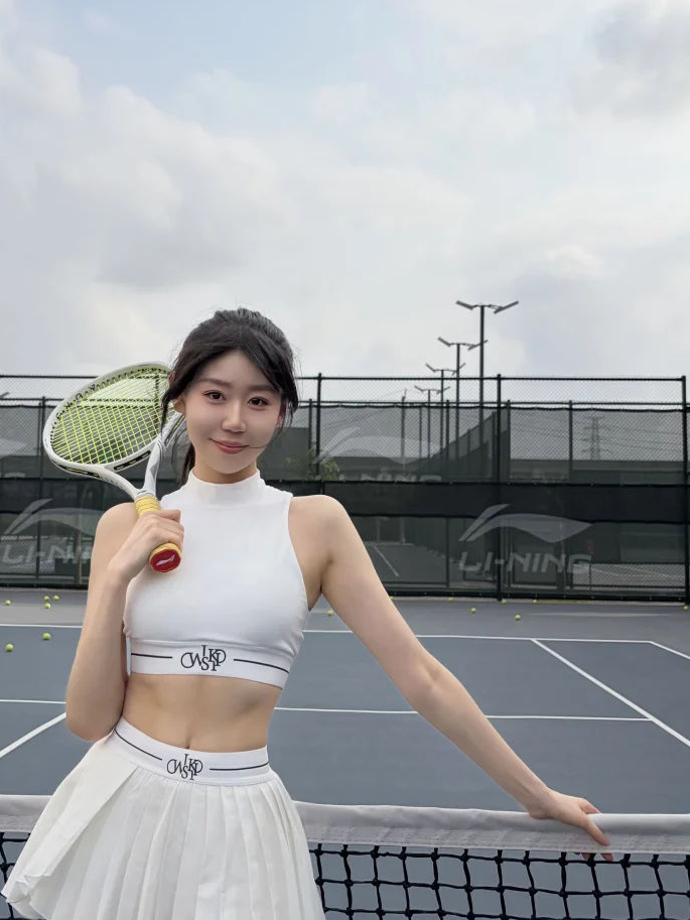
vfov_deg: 45.7
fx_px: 1089
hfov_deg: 35.0
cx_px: 261
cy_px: 430
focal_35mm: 41
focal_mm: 5.96
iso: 64
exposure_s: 1/6993
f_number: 1.6
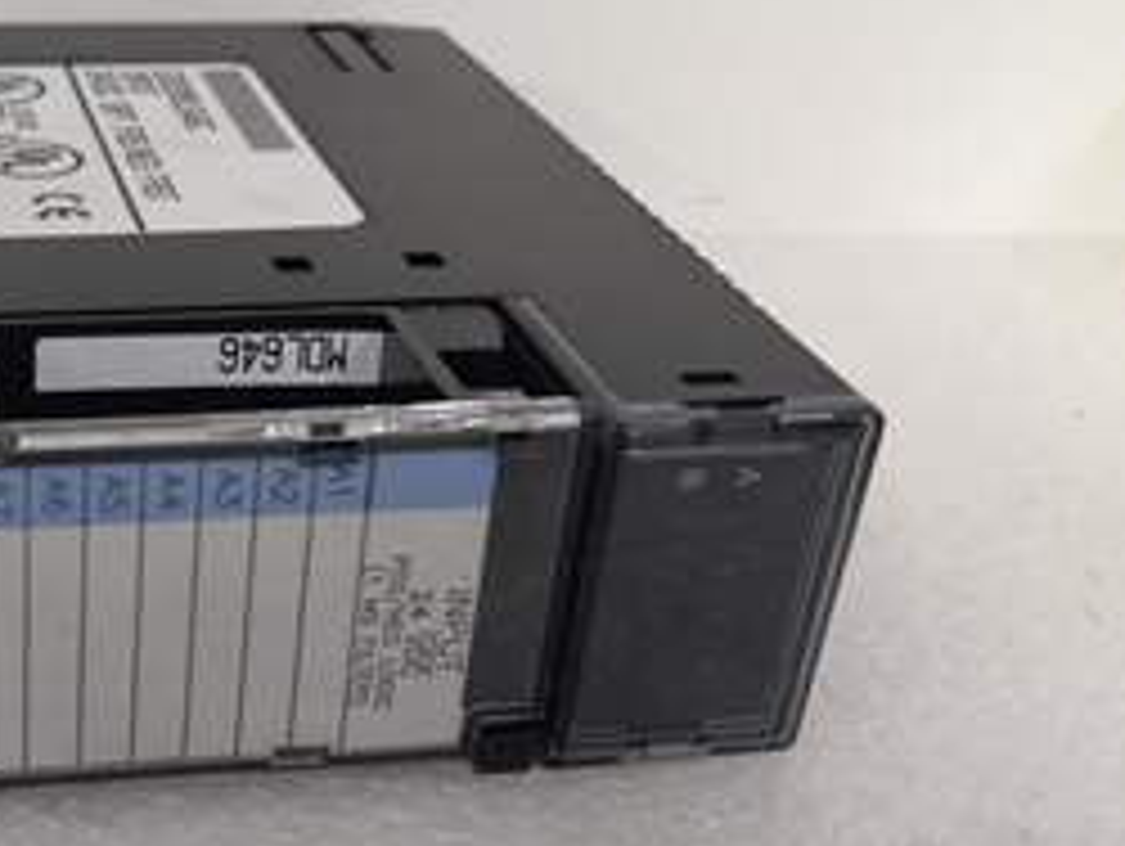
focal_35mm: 54
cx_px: 86
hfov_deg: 33.4
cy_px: 520
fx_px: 1757
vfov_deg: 27.0
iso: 200
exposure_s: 1/33.3
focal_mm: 3.95
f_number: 1.8
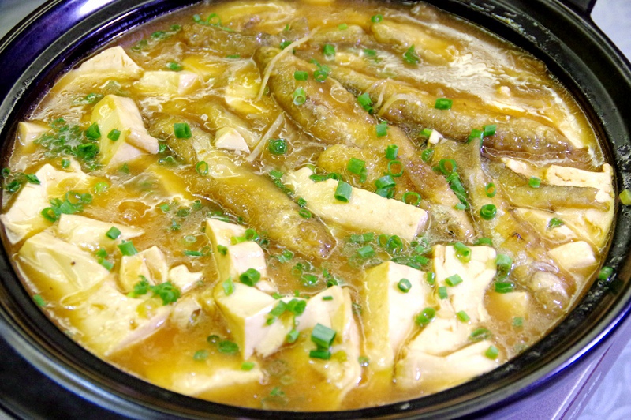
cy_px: 210
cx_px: 316
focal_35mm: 90
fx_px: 1576
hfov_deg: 22.6
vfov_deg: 15.2
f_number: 6.3
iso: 3200
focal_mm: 60
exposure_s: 1/60
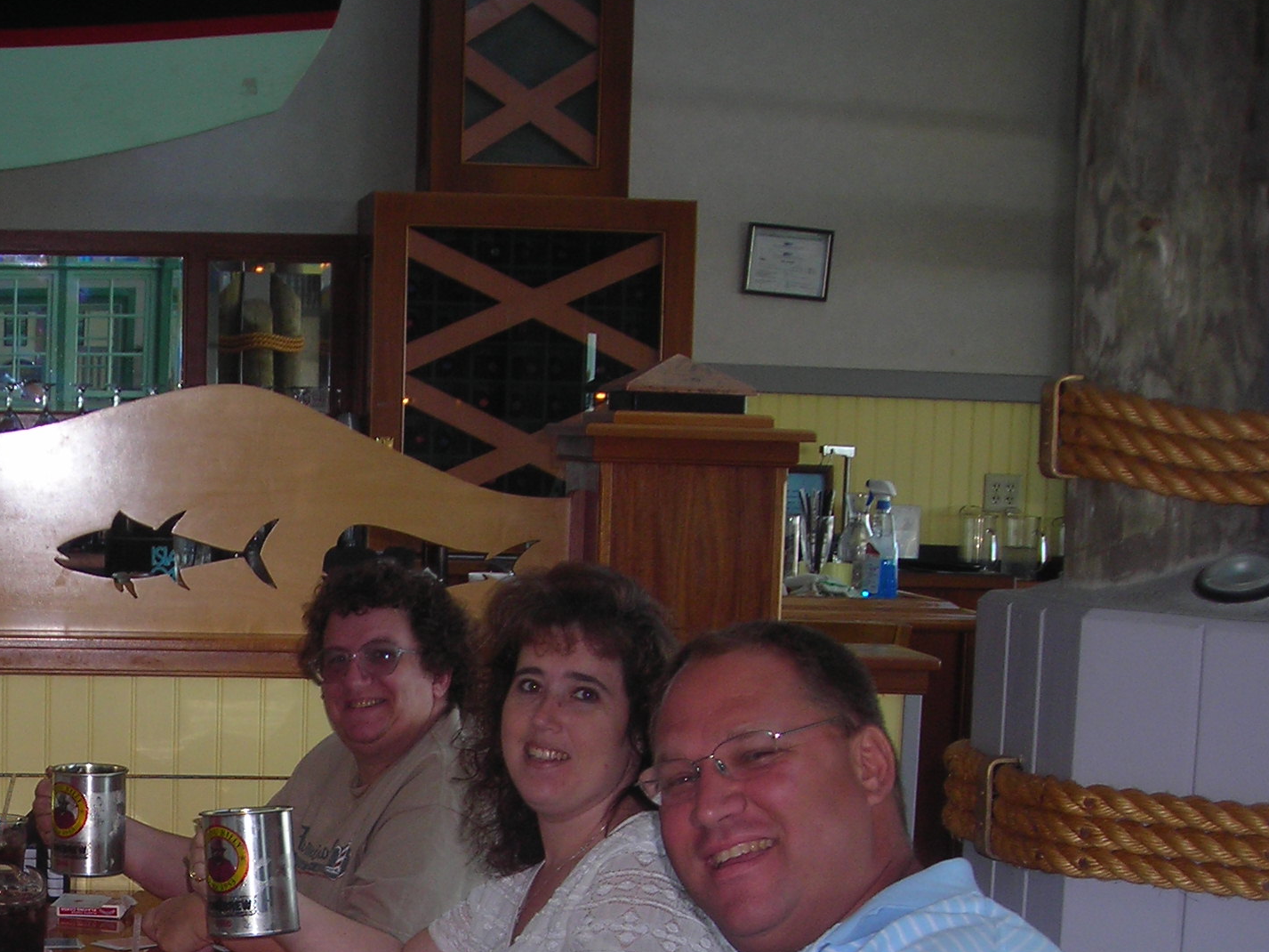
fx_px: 2749
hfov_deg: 25.1
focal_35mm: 75
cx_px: 94
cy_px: 912
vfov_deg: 19.2
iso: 61
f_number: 3.2
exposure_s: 1/60.1
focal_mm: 6.3
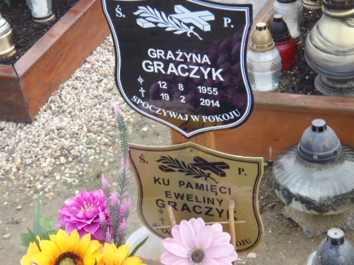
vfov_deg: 22.6
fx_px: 665
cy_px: 132
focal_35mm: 65
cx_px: 177
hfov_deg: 29.8
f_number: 4.7
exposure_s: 1/60
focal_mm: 11.76
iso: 125
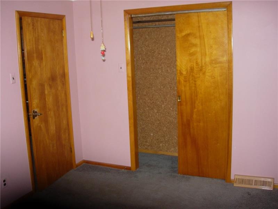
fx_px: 305
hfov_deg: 49.0
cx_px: 139
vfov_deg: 37.7
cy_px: 104
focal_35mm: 38
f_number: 2.8
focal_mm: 7.8
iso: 125
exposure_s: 1/102
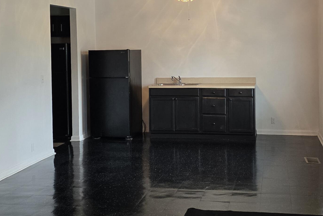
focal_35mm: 52
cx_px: 191
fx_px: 467
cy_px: 72
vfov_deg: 25.9
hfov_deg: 38.1
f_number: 1.7
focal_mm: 6.3
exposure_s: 1/120
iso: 200
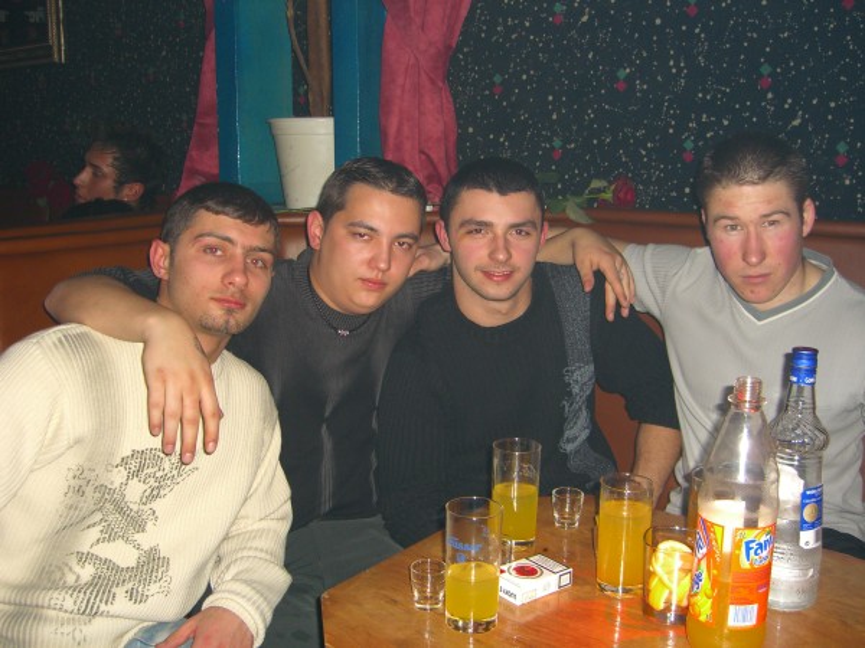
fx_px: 950
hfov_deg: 49.0
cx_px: 432
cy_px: 324
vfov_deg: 37.7
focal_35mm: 38
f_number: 2.8
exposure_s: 1/60
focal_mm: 7.9
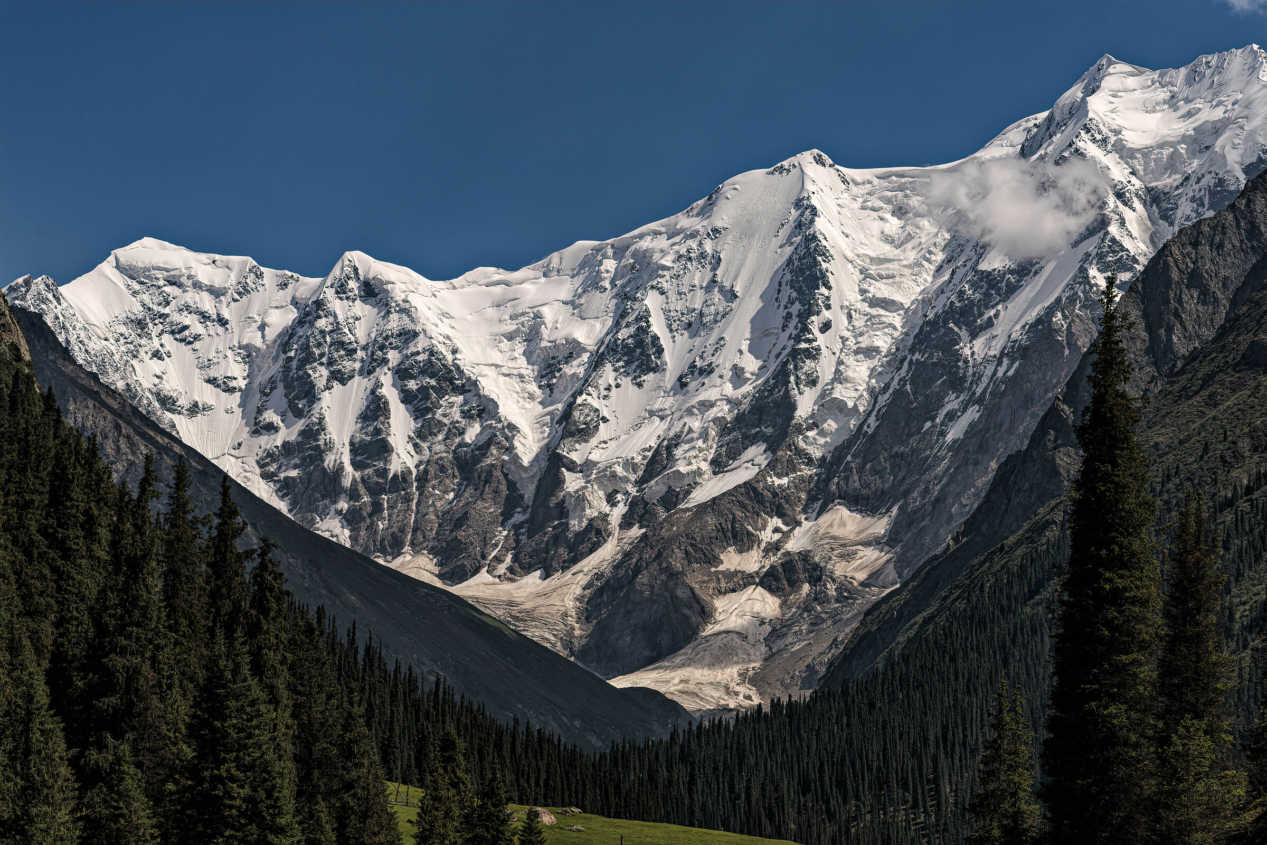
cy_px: 422
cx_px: 634
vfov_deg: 13.0
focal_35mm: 105
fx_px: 3695
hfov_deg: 19.5
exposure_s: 1/500
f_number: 10
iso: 100
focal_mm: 105
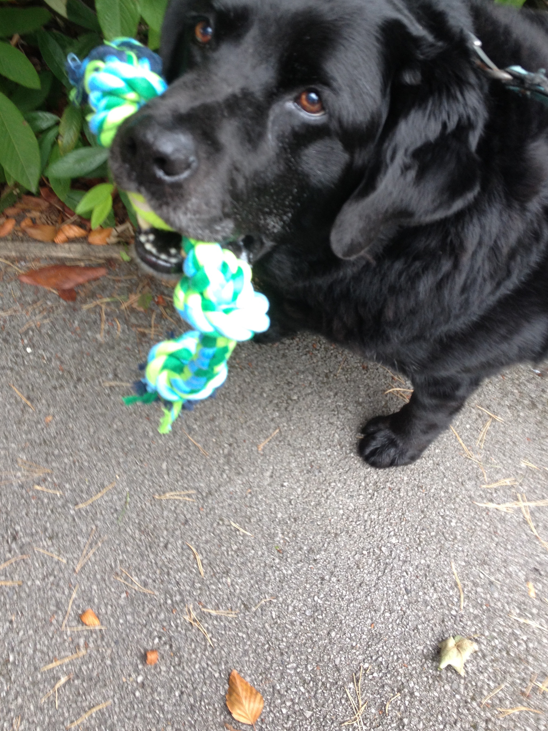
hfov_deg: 34.3
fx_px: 887
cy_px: 299
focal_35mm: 42
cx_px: 270
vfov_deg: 44.6
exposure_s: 1/60
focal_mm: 4.28
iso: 64
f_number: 2.4
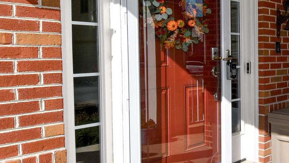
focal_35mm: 39
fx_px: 299
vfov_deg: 30.4
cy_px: 71
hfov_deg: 44.0
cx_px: 289
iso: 100
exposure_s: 1/250
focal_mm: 12
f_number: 11
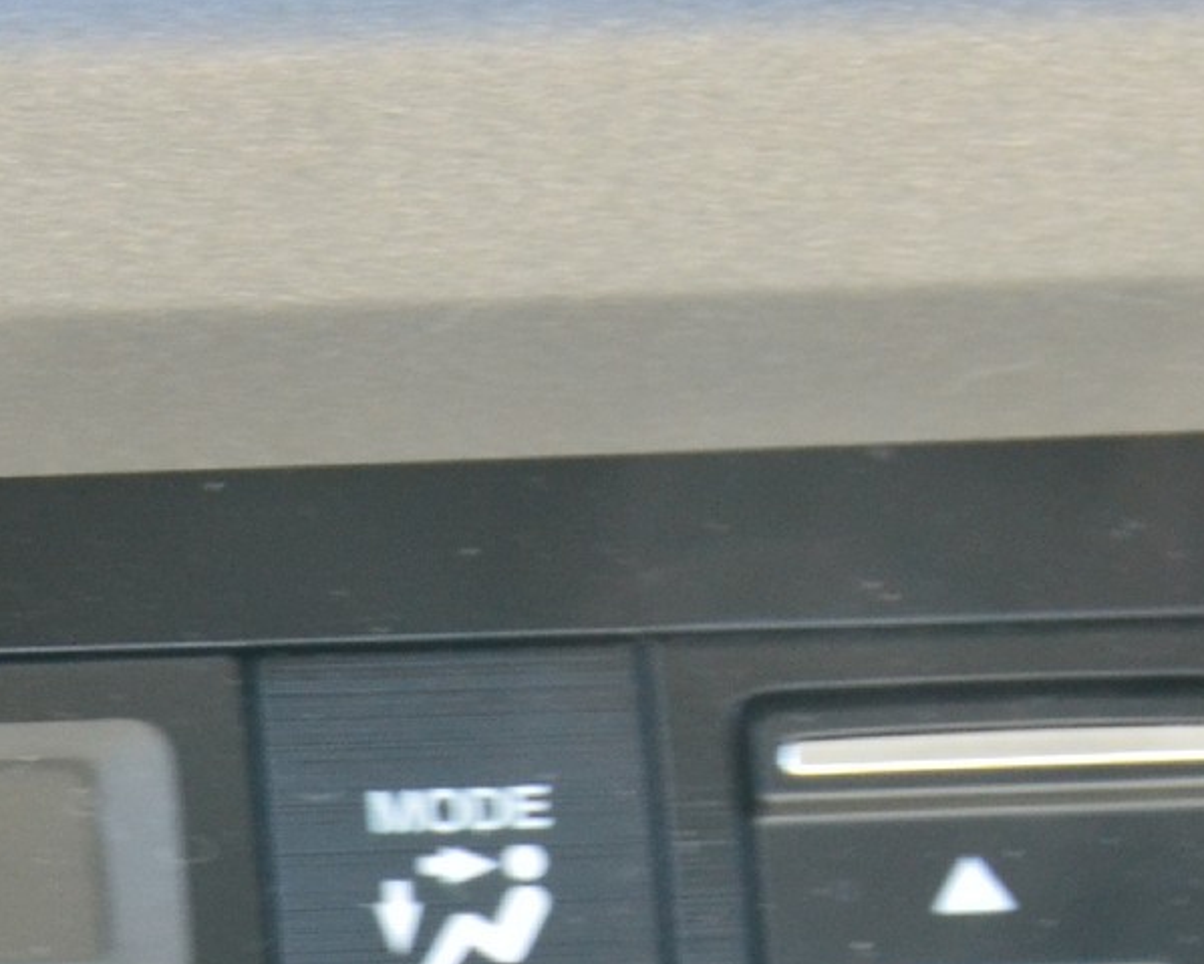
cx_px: -658
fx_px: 12977
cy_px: 1397
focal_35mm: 364
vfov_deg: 4.2
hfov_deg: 5.3
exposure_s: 1/30
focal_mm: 62
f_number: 9
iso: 800
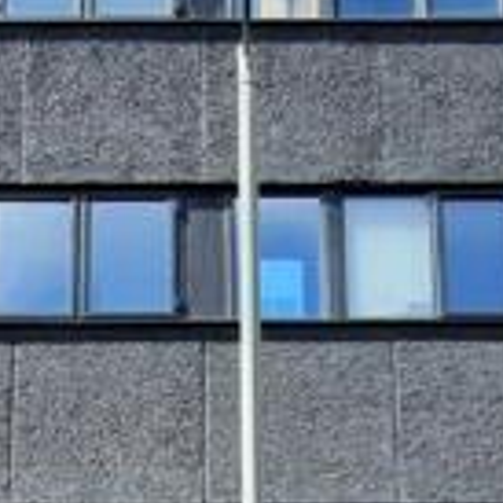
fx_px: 1414
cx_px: 202
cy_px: 635
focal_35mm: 86
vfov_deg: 18.9
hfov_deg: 20.1
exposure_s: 1/932
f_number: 2.2
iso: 40
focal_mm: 1.74
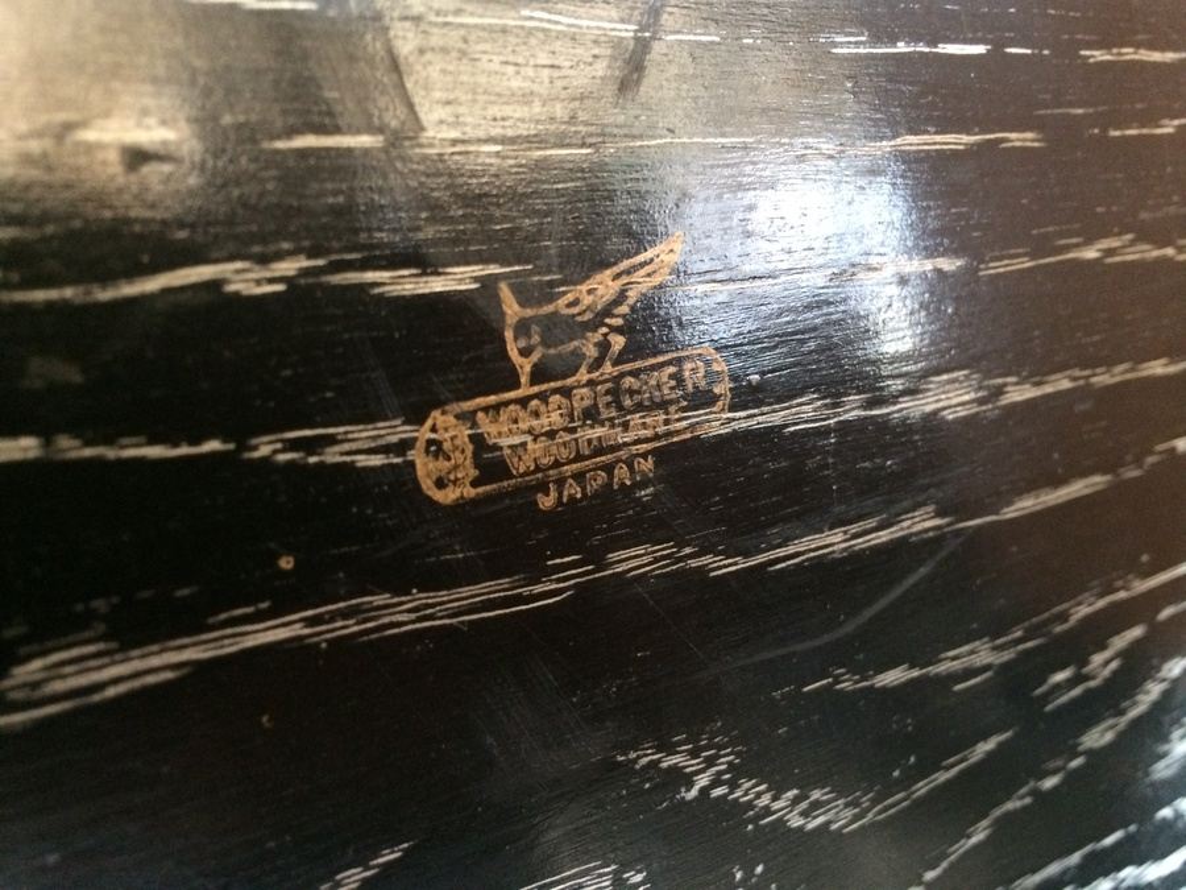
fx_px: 1028
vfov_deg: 46.8
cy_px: 445
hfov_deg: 60.0
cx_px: 593
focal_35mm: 30
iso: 320
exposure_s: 1/15
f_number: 2.2
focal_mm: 4.12
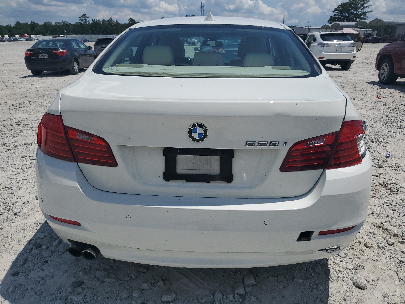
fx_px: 304
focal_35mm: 26
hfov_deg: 67.3
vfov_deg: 53.1
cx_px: 202
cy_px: 152
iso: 51
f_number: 1.5
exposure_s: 1/10000
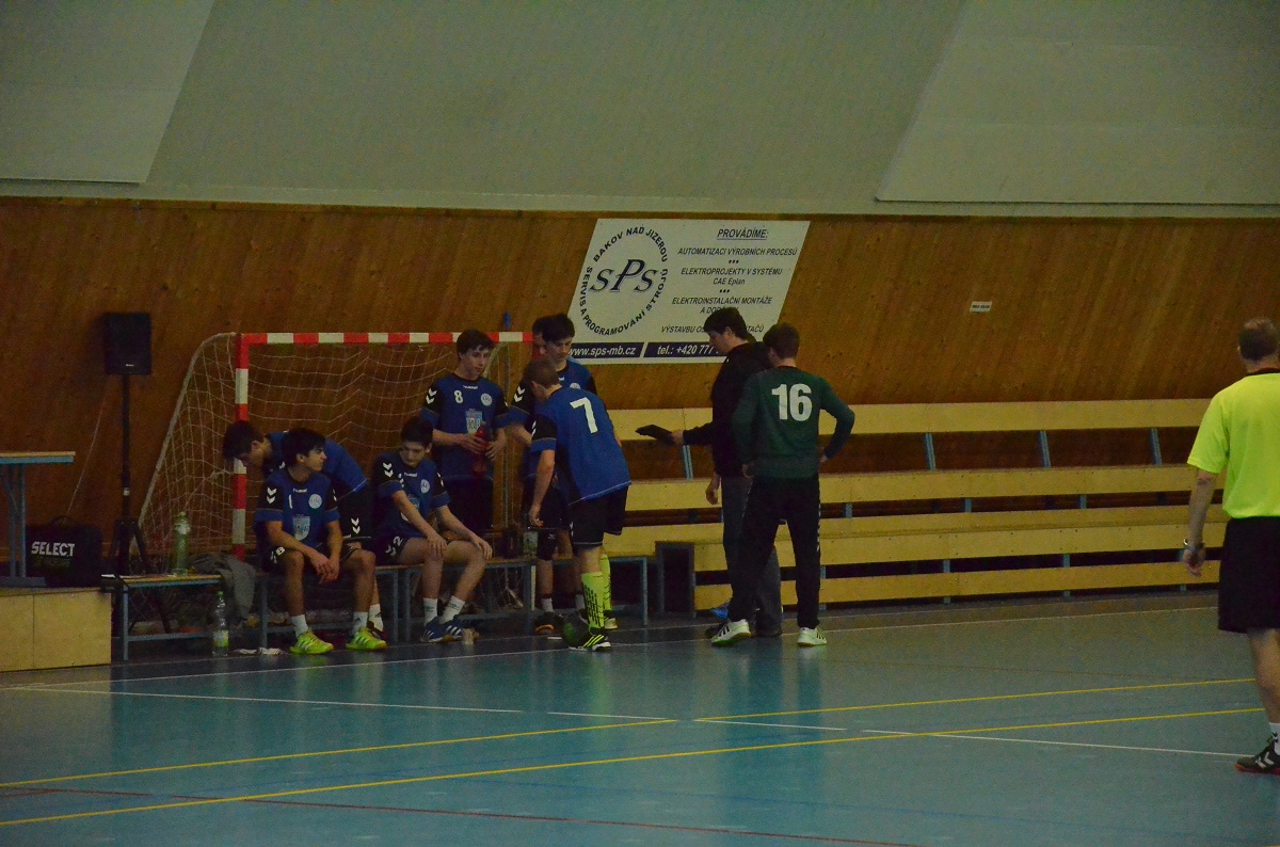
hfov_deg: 13.1
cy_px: 424
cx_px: 640
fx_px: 5587
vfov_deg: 8.7
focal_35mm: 158
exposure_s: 1/1000
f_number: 6.3
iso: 6400
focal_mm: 105
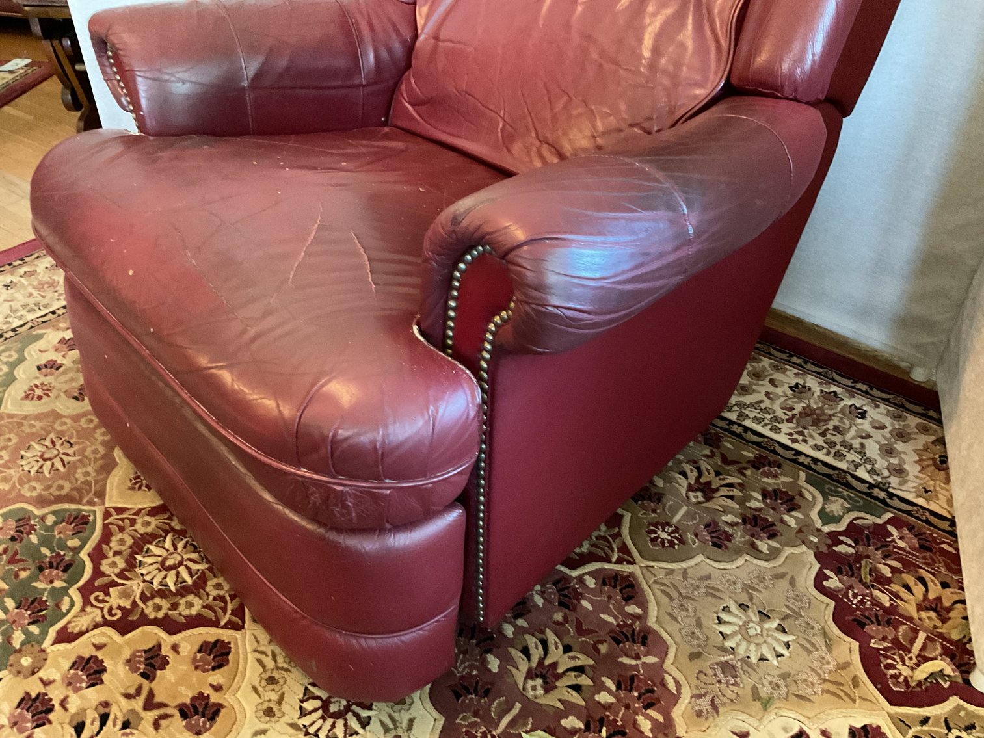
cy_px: 369
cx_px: 492
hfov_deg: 61.7
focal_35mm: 29
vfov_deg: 48.2
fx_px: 824
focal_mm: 3
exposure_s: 1/24
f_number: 1.8
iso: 500
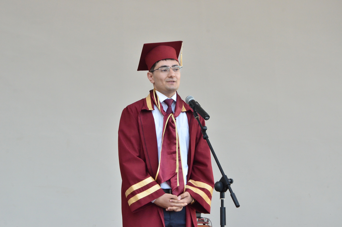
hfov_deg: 19.5
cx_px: 171
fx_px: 995
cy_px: 114
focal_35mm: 105
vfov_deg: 13.0
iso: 2200
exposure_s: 1/250
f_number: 9
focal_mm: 70
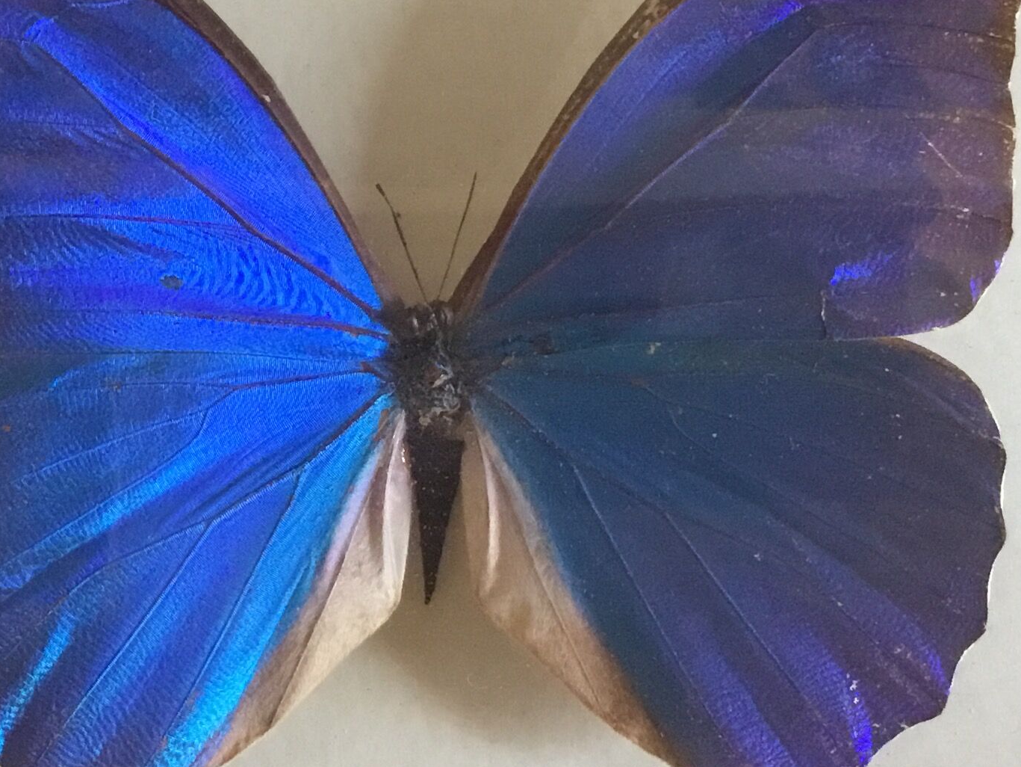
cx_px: 356
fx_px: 2183
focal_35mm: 74
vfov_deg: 19.9
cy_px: 268
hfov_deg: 26.2
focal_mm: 3.3
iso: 200
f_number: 2.4
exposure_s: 1/24
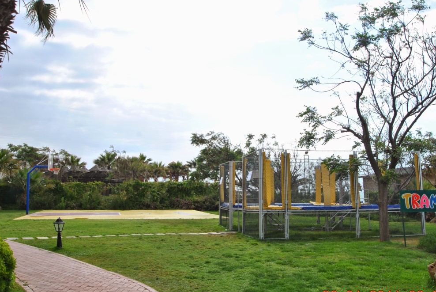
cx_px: 242
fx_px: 443
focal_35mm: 37
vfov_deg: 36.4
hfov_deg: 52.2
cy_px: 152
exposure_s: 1/200
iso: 100
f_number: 9
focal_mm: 21
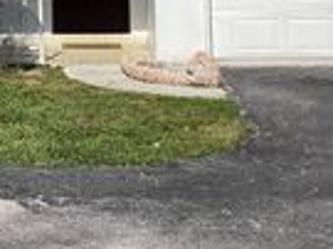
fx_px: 1105
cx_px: -32
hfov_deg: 16.6
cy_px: -124
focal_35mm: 115
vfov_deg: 12.3
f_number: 2.4
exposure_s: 1/3546
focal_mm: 3.3
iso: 25
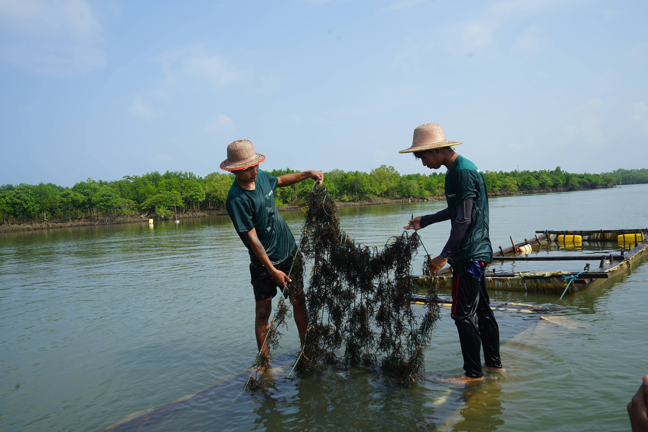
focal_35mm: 29
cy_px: 216
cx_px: 324
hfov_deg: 63.7
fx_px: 522
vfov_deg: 45.0
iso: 100
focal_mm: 29
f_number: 11
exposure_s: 1/160
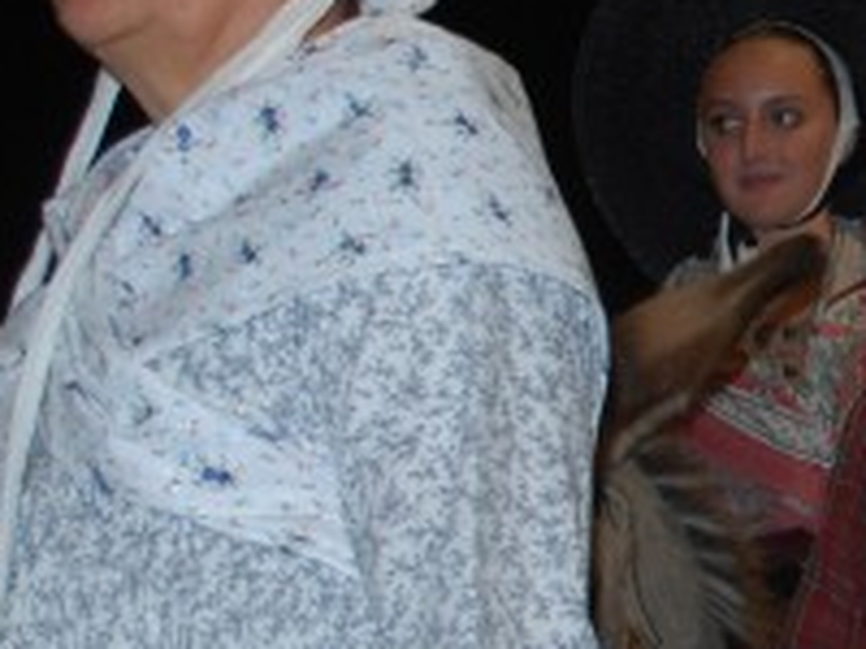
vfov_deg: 10.4
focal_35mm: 142
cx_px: 1418
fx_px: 3552
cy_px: 575
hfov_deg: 12.9
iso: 200
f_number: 4
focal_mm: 22
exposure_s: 1/60
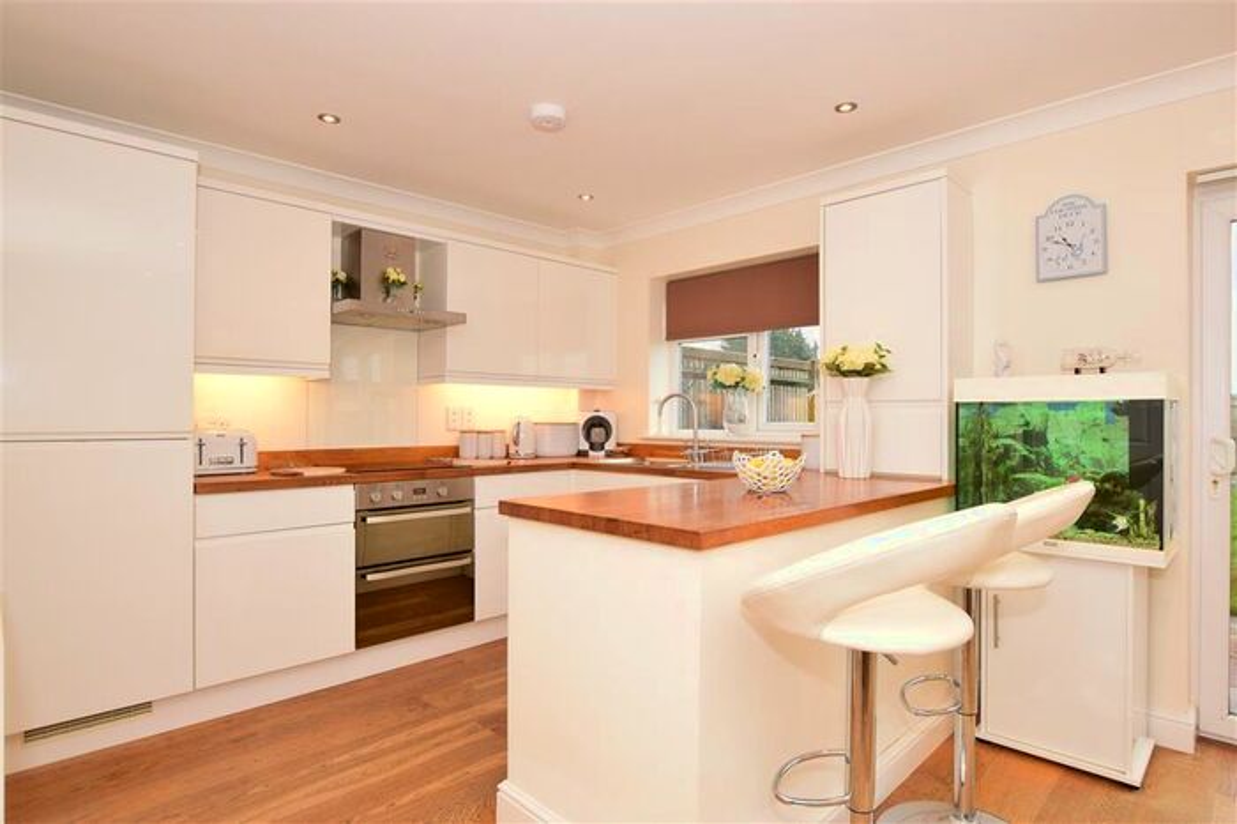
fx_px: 670
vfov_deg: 63.2
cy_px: 412
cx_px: 618
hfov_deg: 85.4
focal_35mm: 20
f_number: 9
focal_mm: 13
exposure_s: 1/60
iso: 500
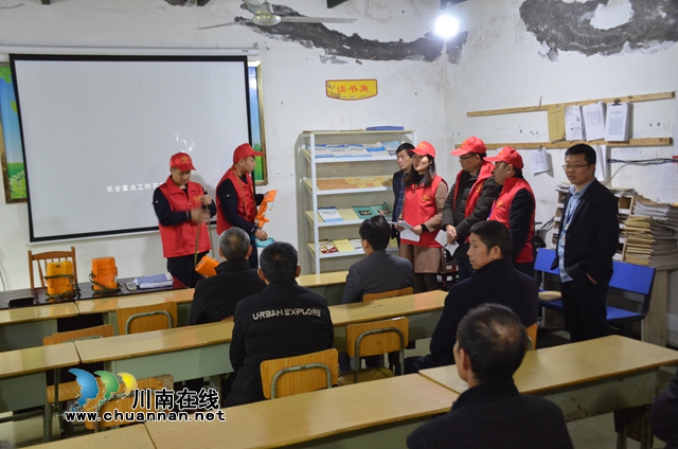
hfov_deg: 53.2
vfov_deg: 36.7
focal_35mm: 36
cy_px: 224
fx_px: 677
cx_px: 339
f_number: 3.8
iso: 800
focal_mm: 24
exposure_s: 1/20
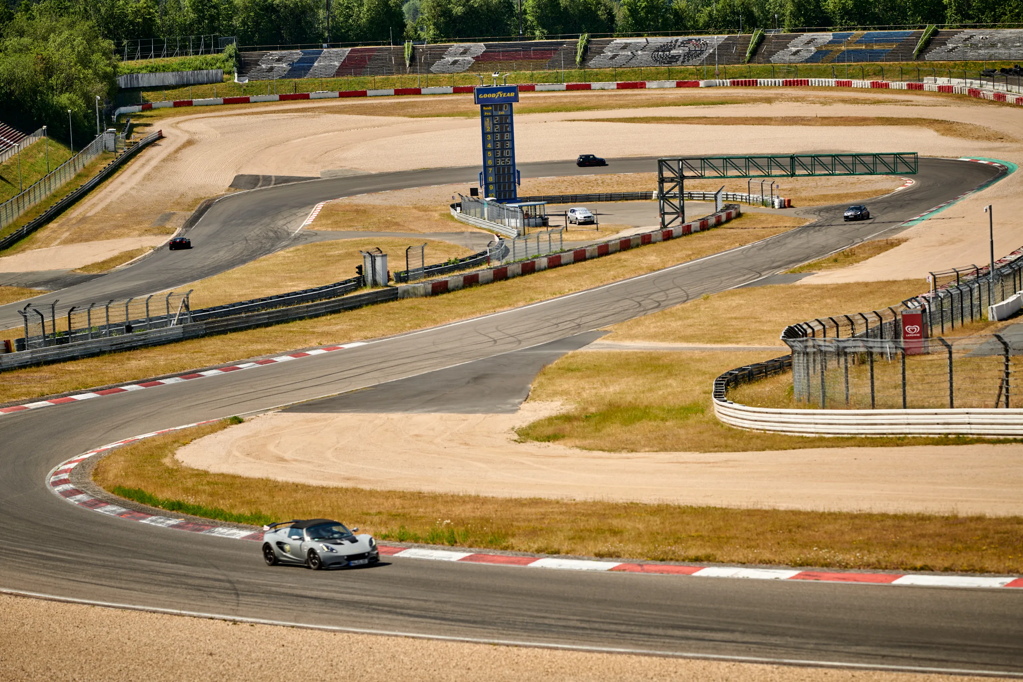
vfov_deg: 10.2
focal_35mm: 135
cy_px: 341
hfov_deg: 15.2
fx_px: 3836
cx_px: 512
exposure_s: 1/400
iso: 31
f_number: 4
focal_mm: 135
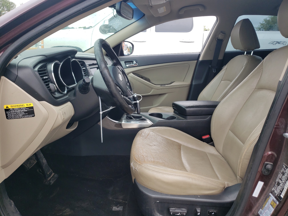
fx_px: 216
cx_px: 144
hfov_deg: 67.3
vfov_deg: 53.1
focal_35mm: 26
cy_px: 108
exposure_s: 1/455
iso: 50
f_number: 1.5
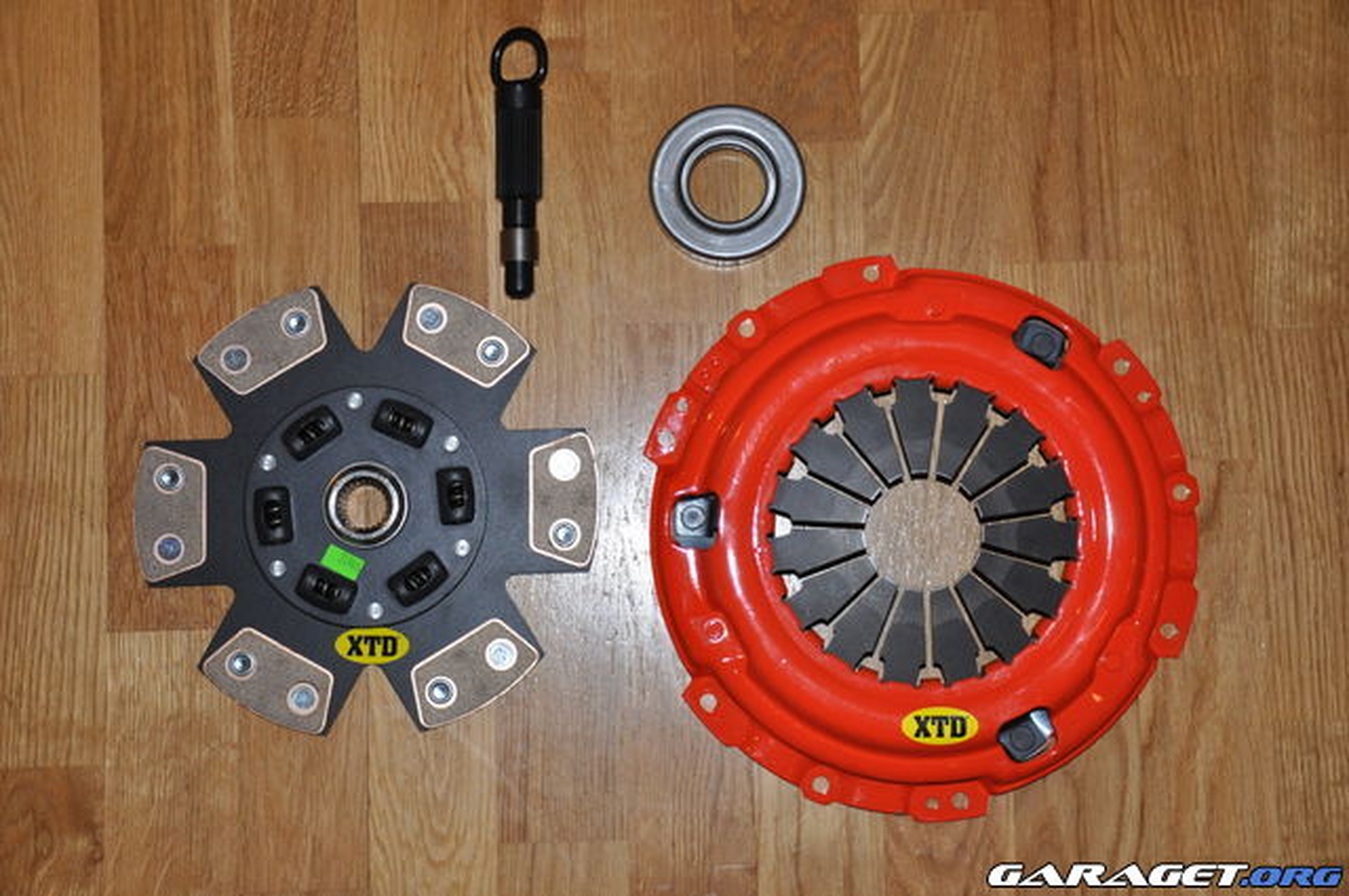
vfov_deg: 22.6
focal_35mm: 60
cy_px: 448
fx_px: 2245
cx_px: 674
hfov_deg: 33.4
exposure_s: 1/60
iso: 800
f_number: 4.5
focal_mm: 40
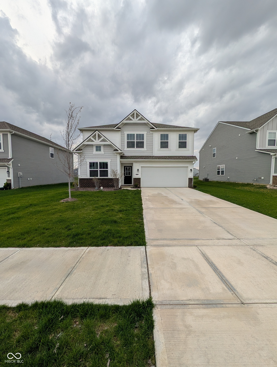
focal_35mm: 12
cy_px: 184
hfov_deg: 94.6
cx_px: 138
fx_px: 128
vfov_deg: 110.5
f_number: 1.7
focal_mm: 2.02
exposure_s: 1/2786
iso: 51
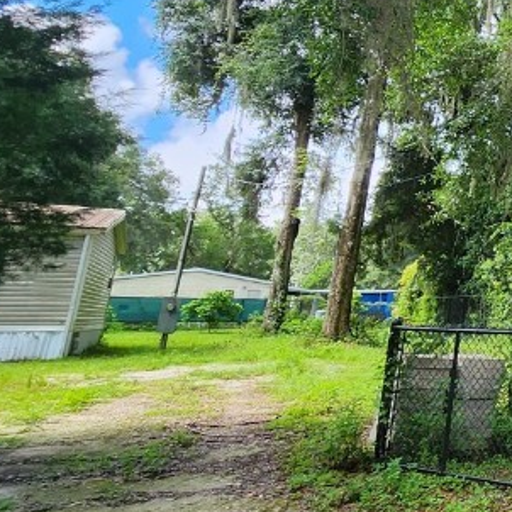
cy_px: 164
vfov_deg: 42.2
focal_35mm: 39
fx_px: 653
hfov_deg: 26.3
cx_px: 817
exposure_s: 1/327
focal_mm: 2.2
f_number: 2.2
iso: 50
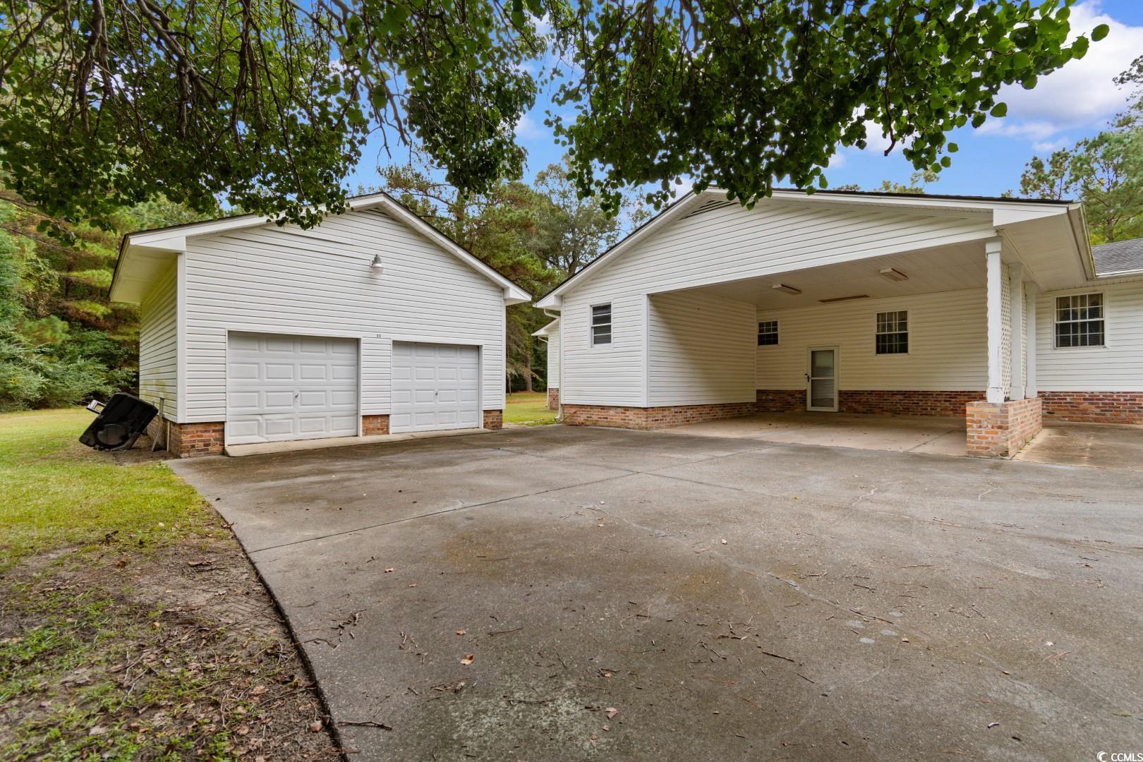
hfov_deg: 100.4
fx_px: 476
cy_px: 381
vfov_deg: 77.3
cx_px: 572
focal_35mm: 15
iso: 100
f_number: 4.5
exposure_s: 1/80
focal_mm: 10
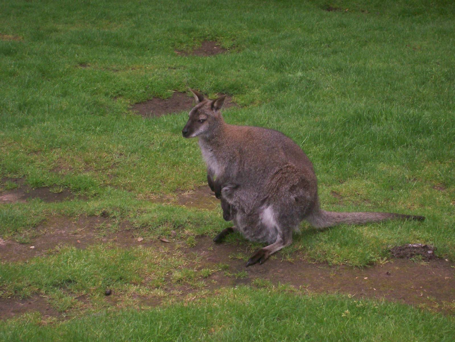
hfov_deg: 18.7
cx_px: 228
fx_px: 1380
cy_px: 171
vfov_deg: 14.1
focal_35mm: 105
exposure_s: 1/125
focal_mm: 17.4
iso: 200
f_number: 4.9
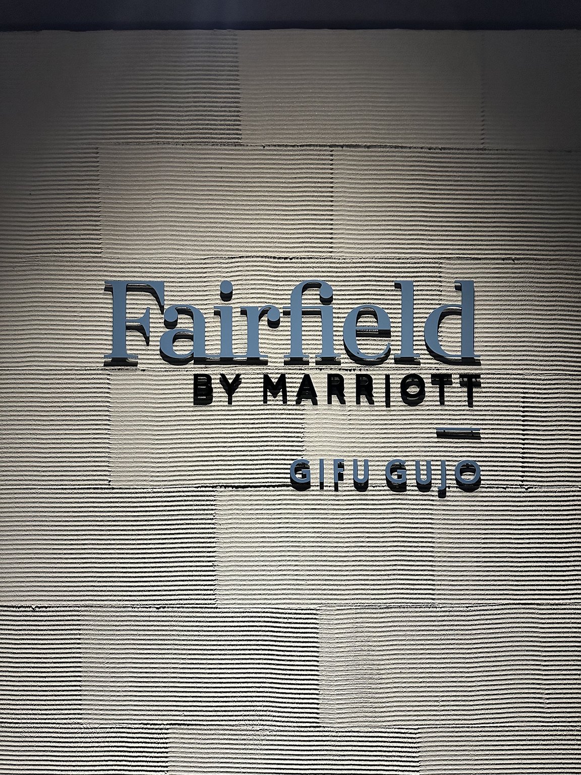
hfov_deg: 56.8
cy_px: 388
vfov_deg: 71.6
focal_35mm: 24
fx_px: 537
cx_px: 290
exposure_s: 1/60
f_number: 1.78
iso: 800
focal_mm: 6.86
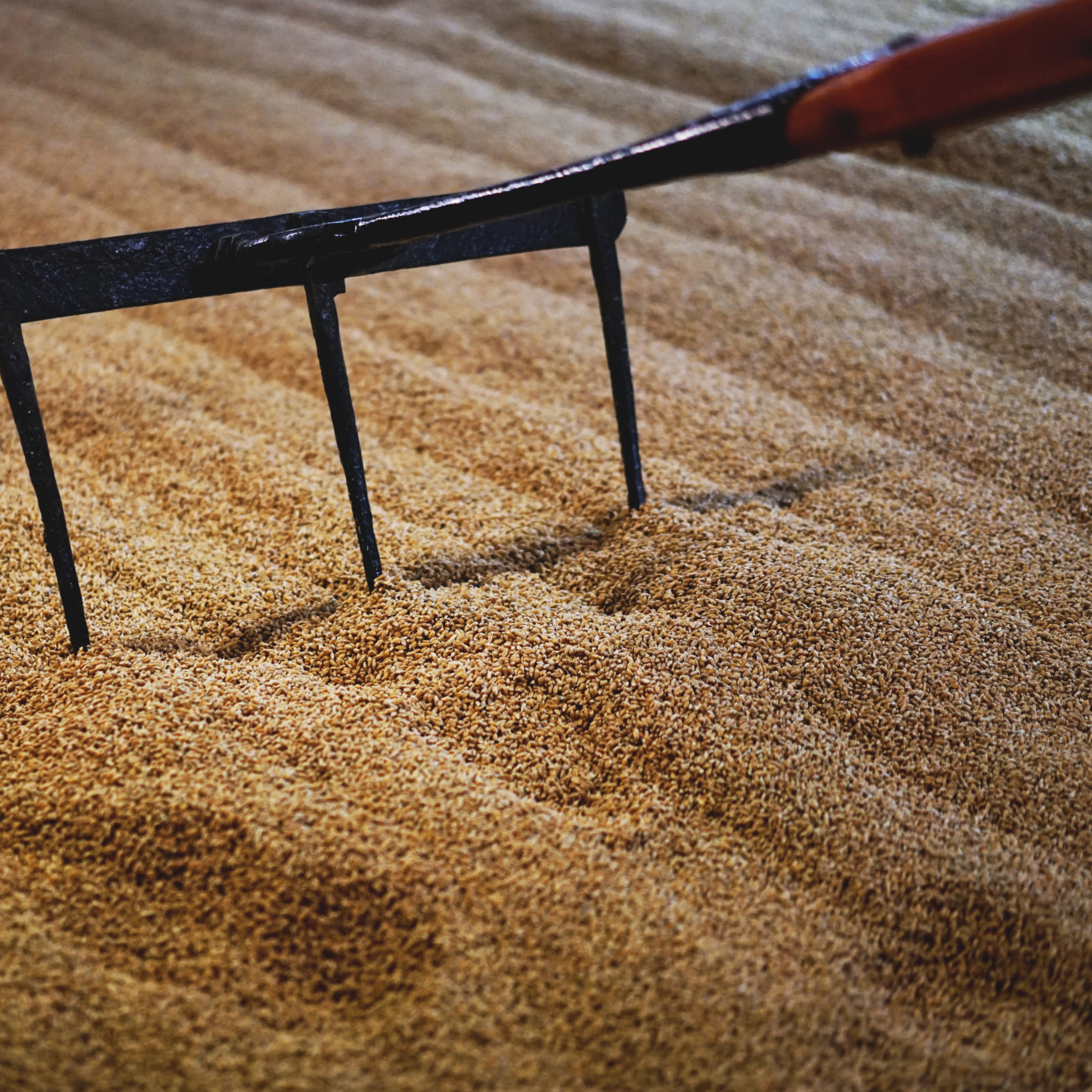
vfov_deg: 23.7
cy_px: 557
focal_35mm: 73
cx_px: 376
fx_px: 2605
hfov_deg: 23.6
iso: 1600
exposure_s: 1/640
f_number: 1.8
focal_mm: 55
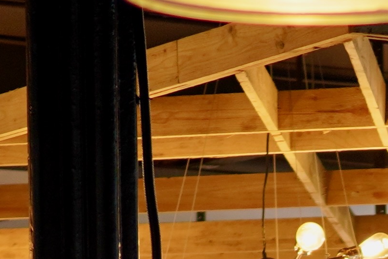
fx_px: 3600
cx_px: 562
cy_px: 731
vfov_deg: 4.0
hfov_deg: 6.1
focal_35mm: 334
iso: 125
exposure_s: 1/200
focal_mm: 30
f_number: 1.4
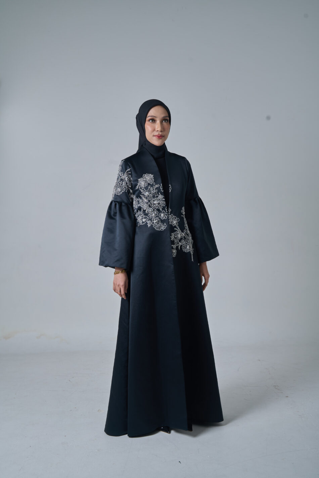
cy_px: 239
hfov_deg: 31.9
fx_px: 558
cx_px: 160
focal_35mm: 42
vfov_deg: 46.4
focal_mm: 42
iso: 125
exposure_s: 1/160
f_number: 9
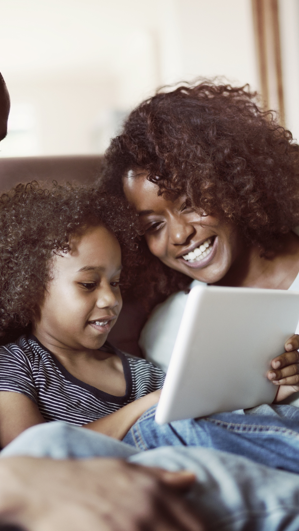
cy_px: 268
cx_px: 104
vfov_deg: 37.2
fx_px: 789
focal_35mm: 56
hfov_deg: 21.4
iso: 250
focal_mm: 35
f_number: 1.4
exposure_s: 1/250
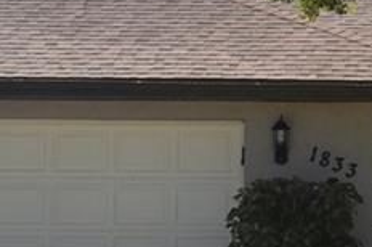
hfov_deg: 9.3
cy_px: -42
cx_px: 486
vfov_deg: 6.3
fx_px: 2244
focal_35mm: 217
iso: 100
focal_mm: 21
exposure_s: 1/200
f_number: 13
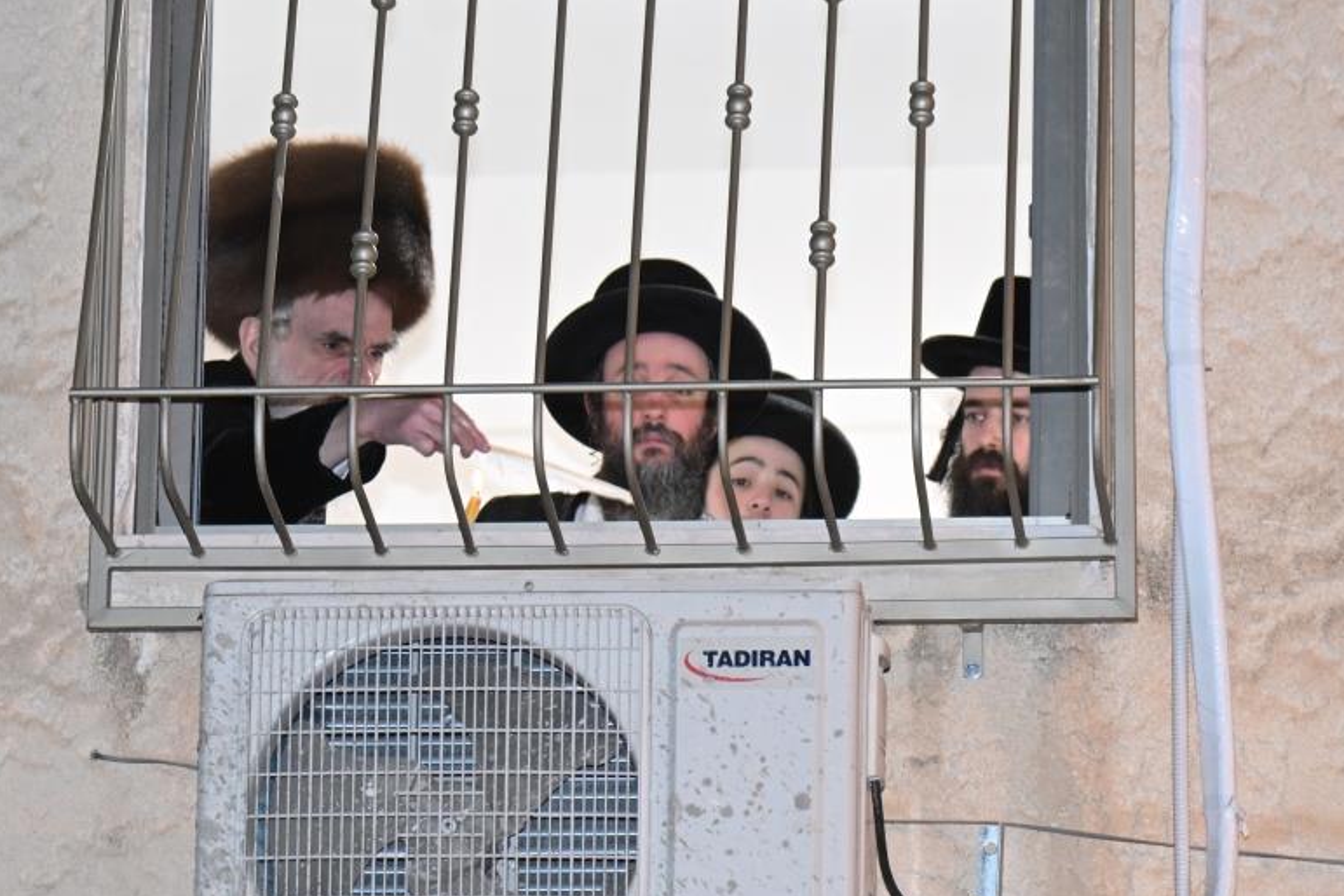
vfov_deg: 5.7
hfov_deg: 8.6
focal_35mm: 239
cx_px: 577
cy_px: 507
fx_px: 8922
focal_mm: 120
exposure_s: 1/125
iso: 2000
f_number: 4
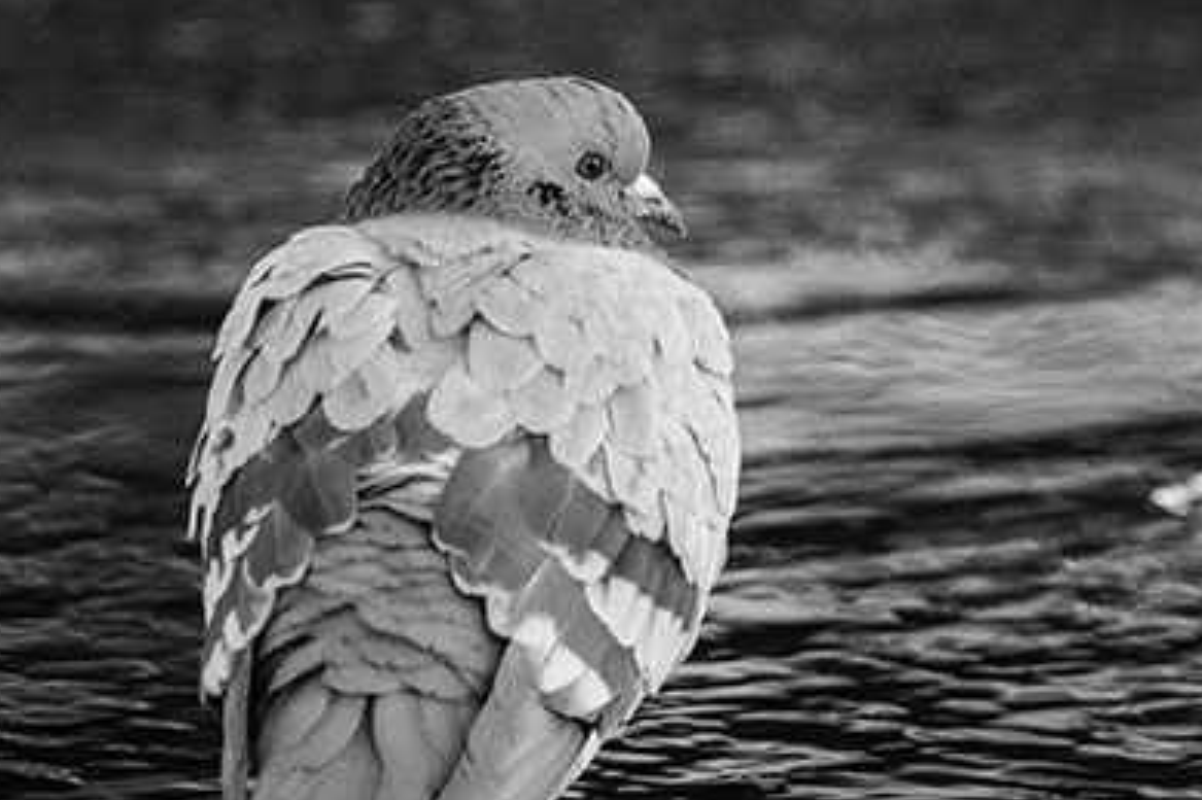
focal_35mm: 1220
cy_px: 483
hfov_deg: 1.7
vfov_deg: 1.1
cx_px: 698
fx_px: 40715
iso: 22800
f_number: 12
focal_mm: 950
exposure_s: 1/1000
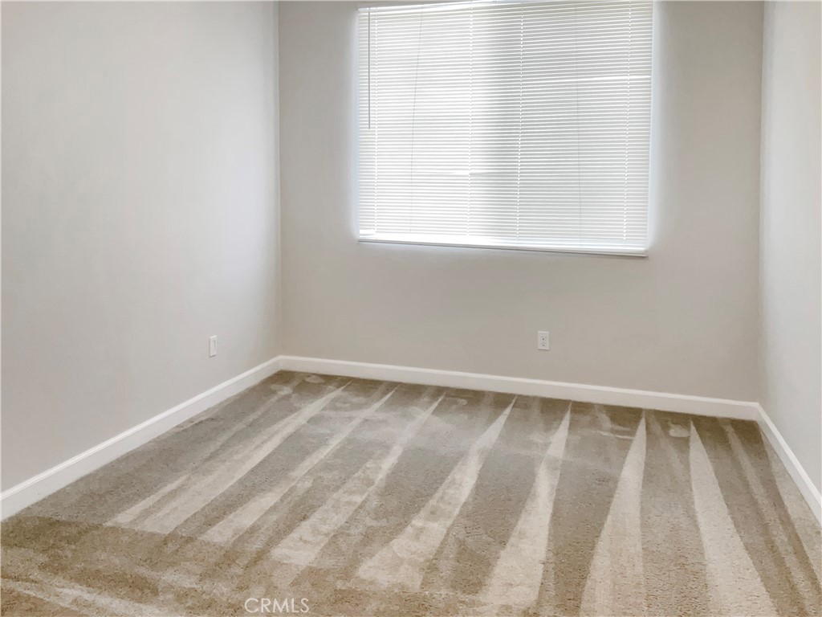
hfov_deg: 61.7
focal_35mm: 29
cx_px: 411
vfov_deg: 48.2
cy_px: 308
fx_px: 689
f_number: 1.8
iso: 50
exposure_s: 1/60
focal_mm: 3
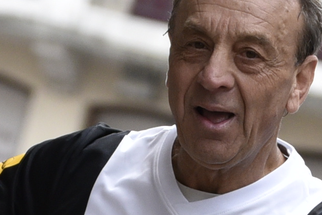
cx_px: 250
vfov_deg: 1.7
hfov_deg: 2.6
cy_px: 605
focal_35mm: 792
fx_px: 7083
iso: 1250
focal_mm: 110
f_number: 5
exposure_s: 1/1600
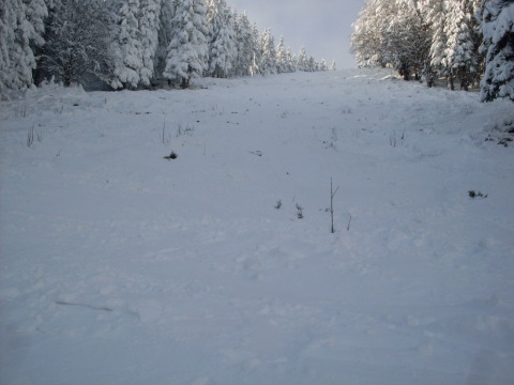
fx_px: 564
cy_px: 192
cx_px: 257
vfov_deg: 37.7
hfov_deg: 49.0
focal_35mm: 38
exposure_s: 1/250
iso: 80
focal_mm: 6.3
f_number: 8.4
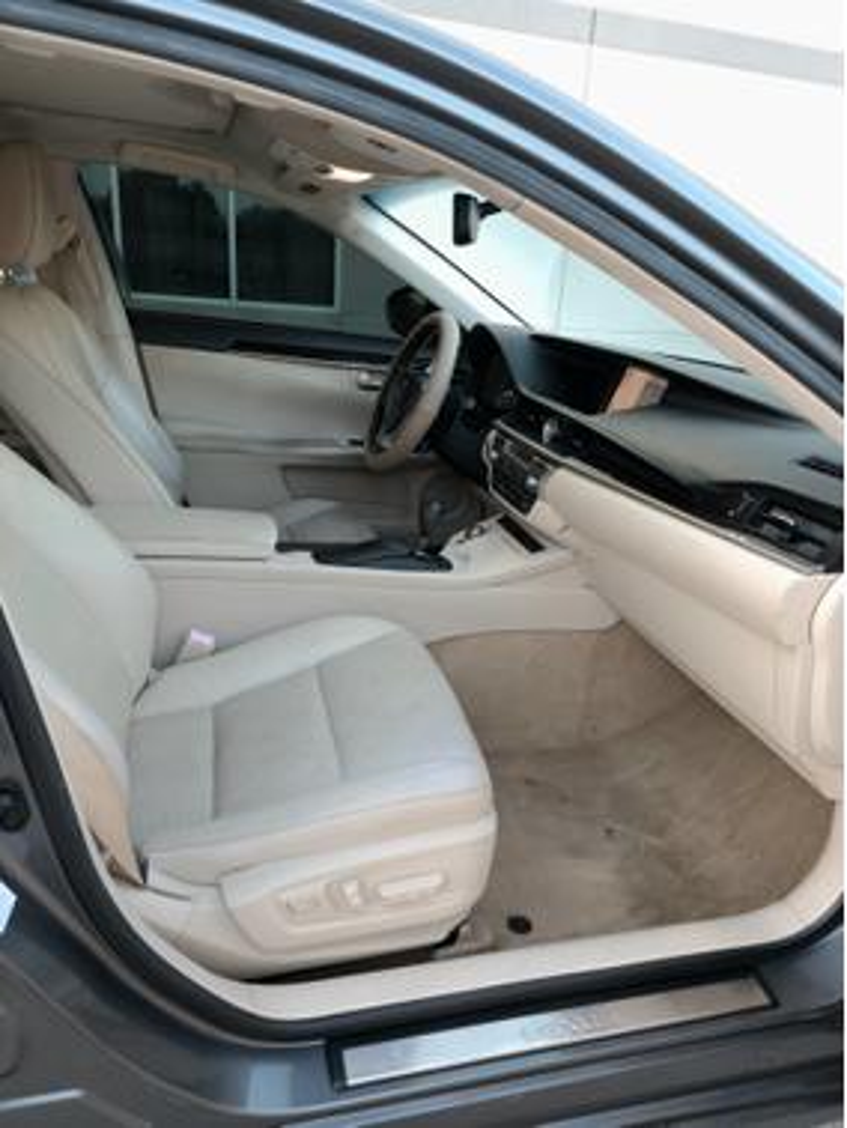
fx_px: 750
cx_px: 424
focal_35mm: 23
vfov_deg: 73.9
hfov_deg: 58.9
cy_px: 564
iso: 160
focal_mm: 6.3
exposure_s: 1/60.2
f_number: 1.7
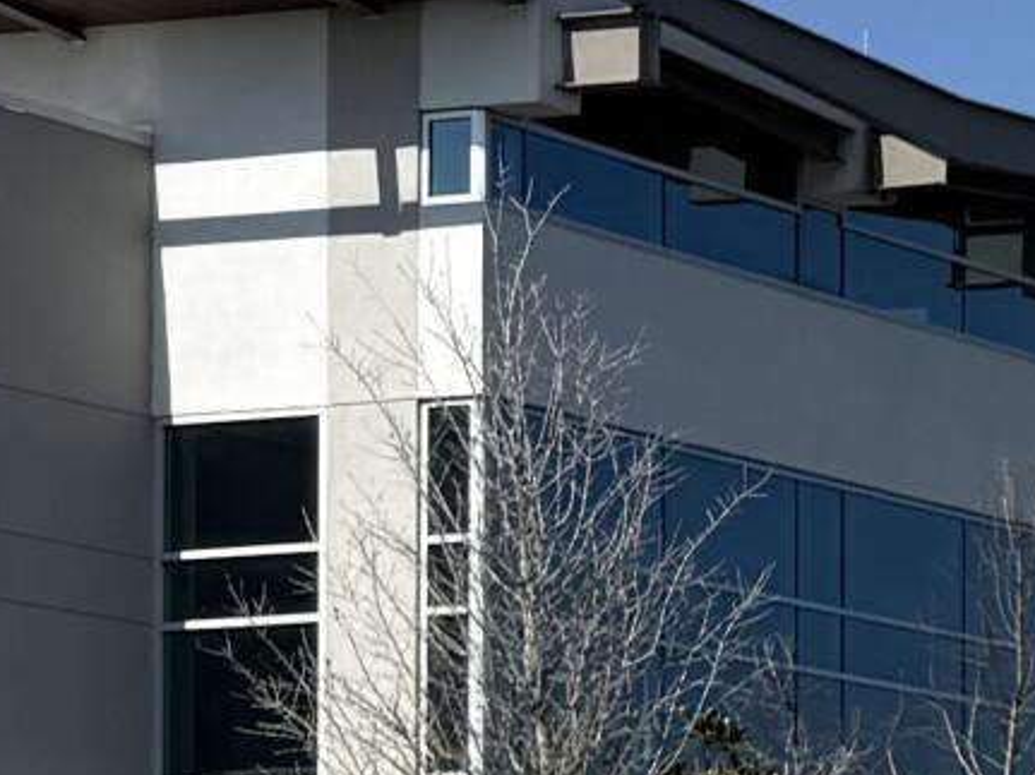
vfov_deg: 8.7
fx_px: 4992
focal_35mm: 167
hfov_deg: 8.9
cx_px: 3381
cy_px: 1183
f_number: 1.78
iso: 80
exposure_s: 1/6173
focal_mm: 6.76
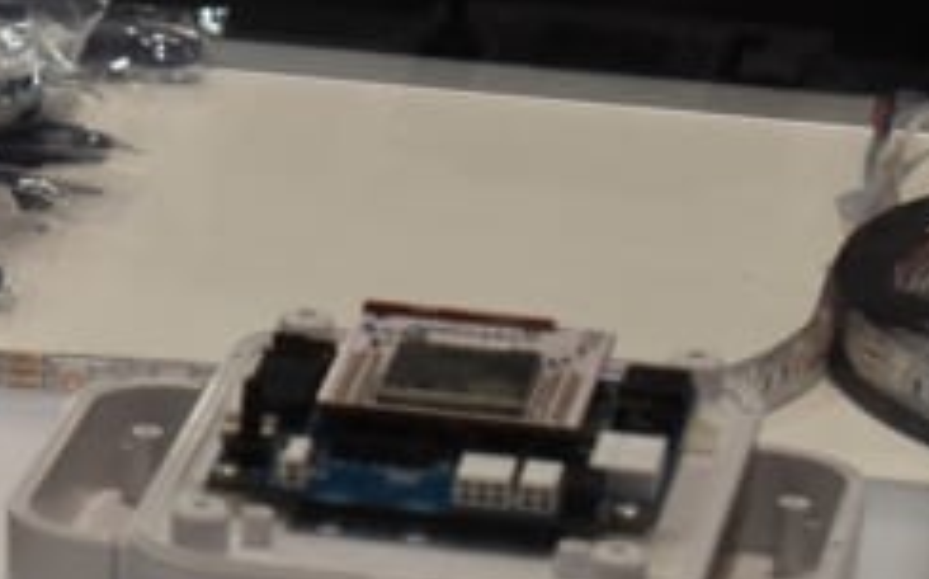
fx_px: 8933
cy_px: 257
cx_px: -506
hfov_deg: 5.9
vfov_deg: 3.7
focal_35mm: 353
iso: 320
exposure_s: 1/40
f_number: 5.6
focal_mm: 55
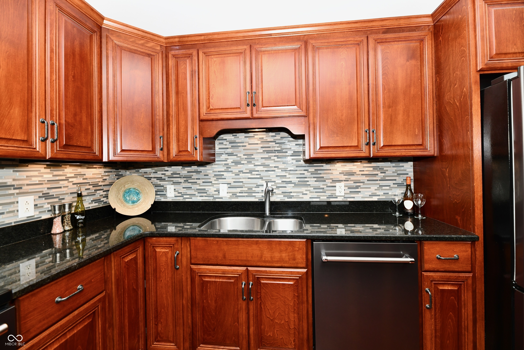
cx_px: 262
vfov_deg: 81.2
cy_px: 175
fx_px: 204
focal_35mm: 14
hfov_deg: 104.3
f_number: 6.3
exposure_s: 1/60
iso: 640
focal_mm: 14
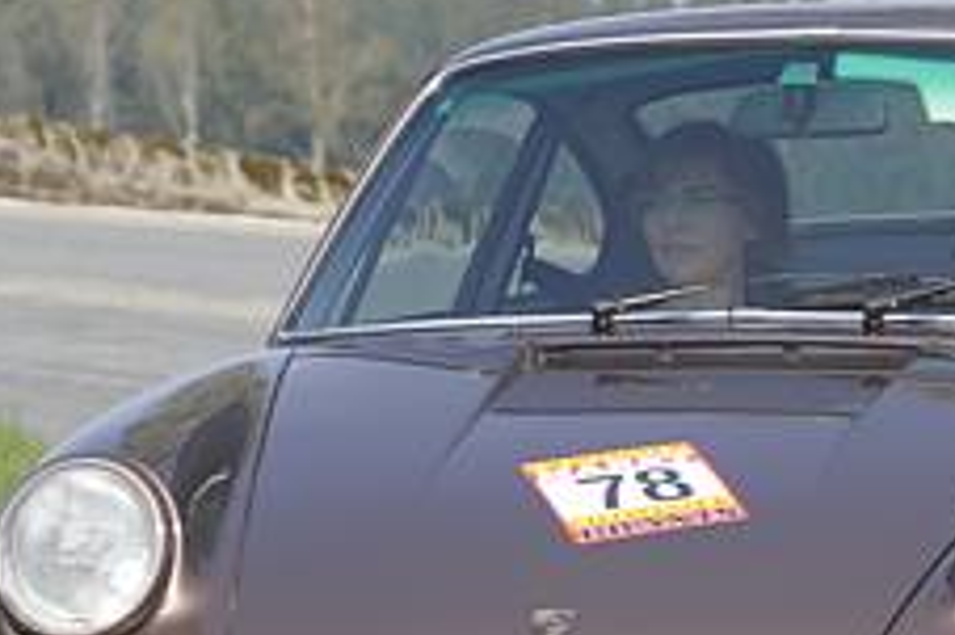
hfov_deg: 3.9
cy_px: 618
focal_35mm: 528
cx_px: 581
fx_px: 13996
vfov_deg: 2.6
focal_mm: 150
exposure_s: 1/250
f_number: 11
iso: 200
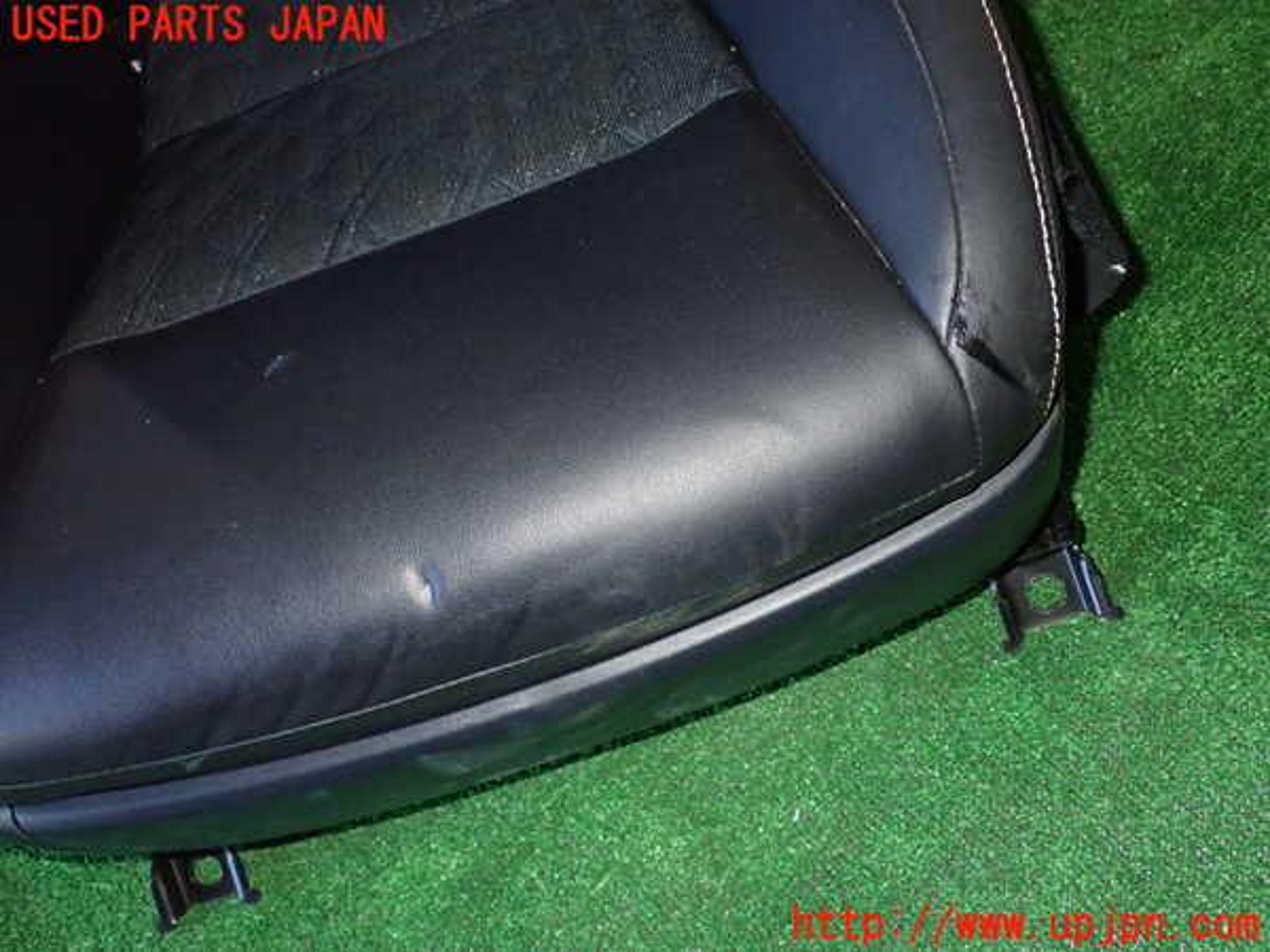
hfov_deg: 51.4
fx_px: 1321
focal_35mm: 36
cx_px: 635
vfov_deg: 39.7
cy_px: 476
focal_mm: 6.37
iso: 800
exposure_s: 1/40
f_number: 7.1
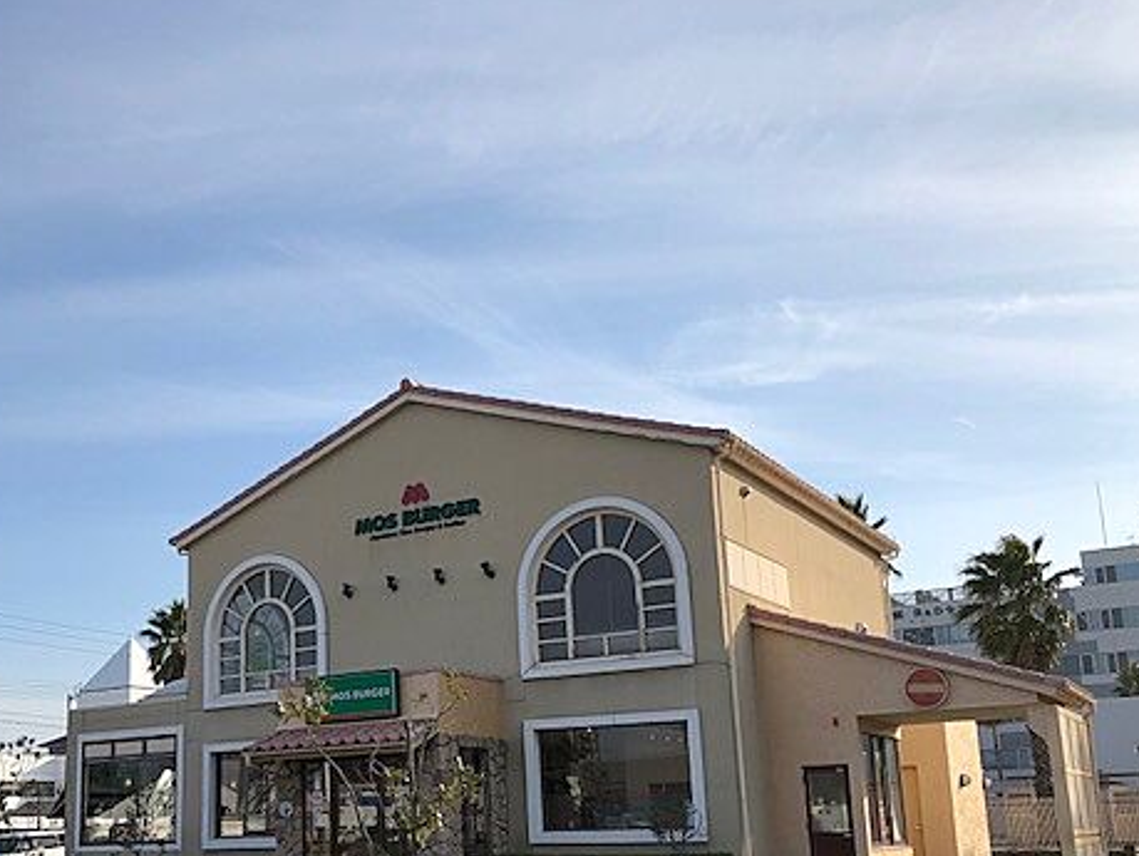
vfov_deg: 36.4
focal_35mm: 39
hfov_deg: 47.2
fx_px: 1284
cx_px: 400
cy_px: 581
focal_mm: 3.99
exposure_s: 1/2315
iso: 20
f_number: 1.8
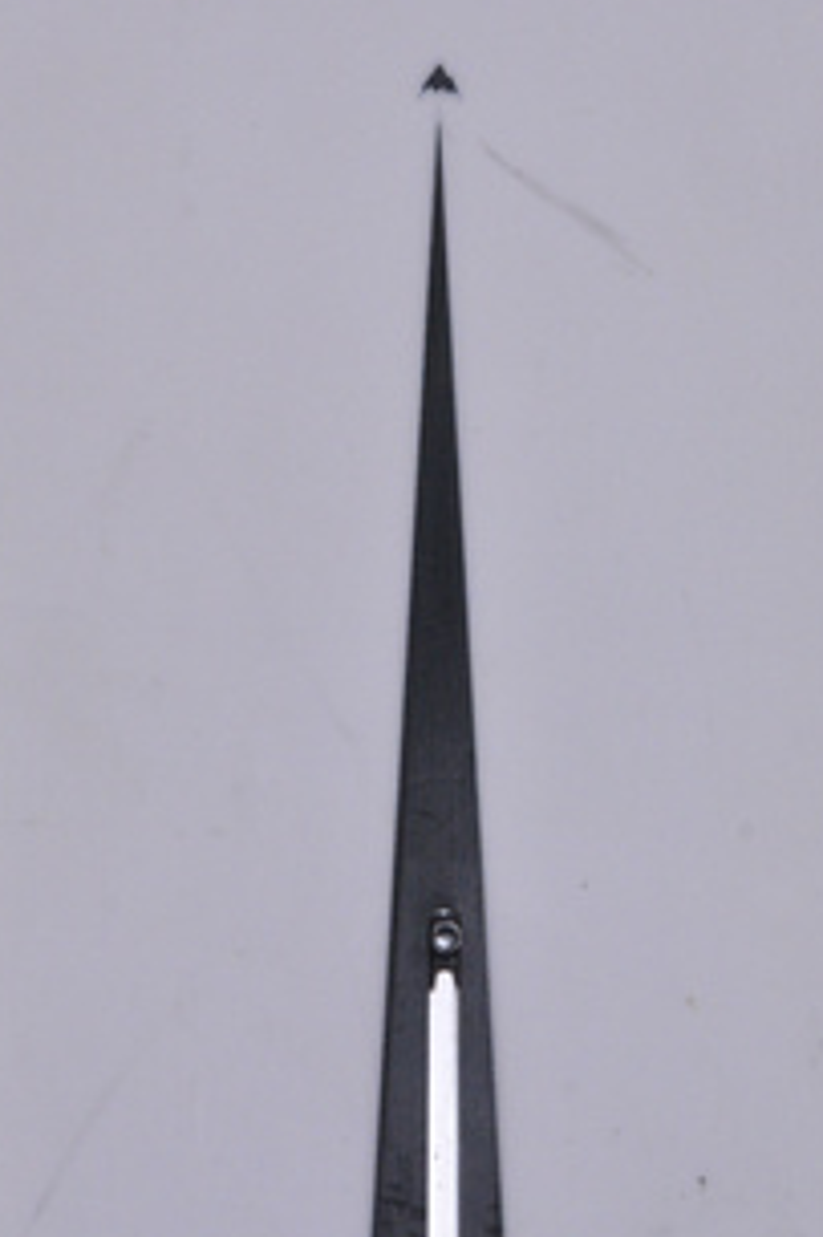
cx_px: 448
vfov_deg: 11.6
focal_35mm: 177
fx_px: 6076
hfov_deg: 7.7
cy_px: 361
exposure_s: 1/125
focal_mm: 80
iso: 3200
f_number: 11
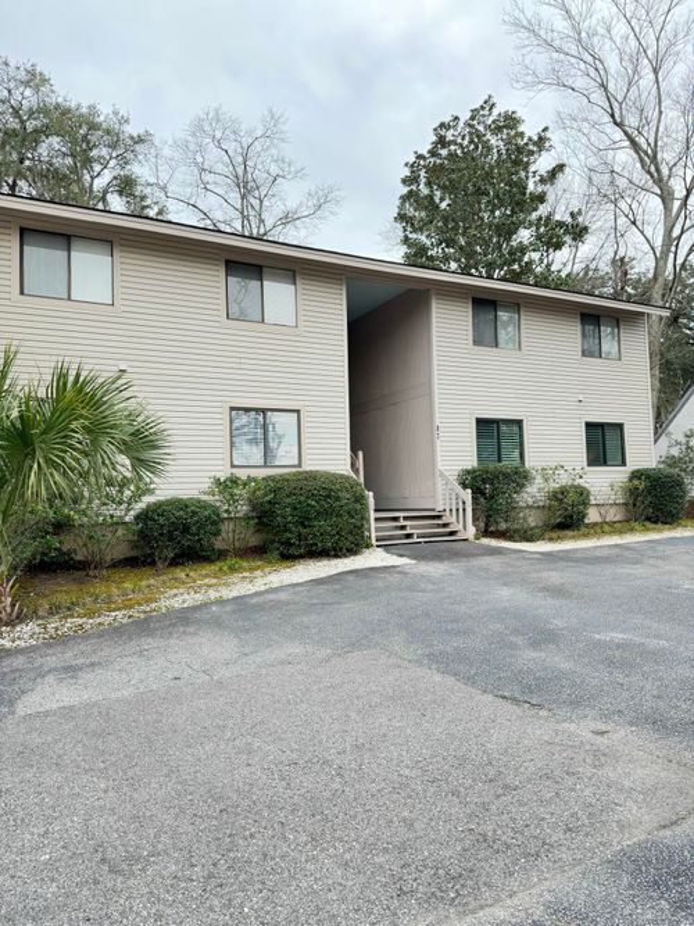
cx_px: 347
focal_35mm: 24
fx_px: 642
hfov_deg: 56.8
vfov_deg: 71.6
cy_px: 463
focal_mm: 6.76
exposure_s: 1/183
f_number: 1.78
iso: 80
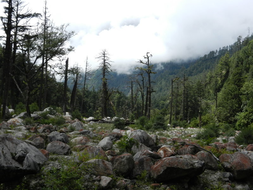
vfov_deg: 32.2
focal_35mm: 45
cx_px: 126
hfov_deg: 42.1
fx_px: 329
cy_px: 95
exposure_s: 1/1000
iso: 160
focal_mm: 8.2
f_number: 4.2
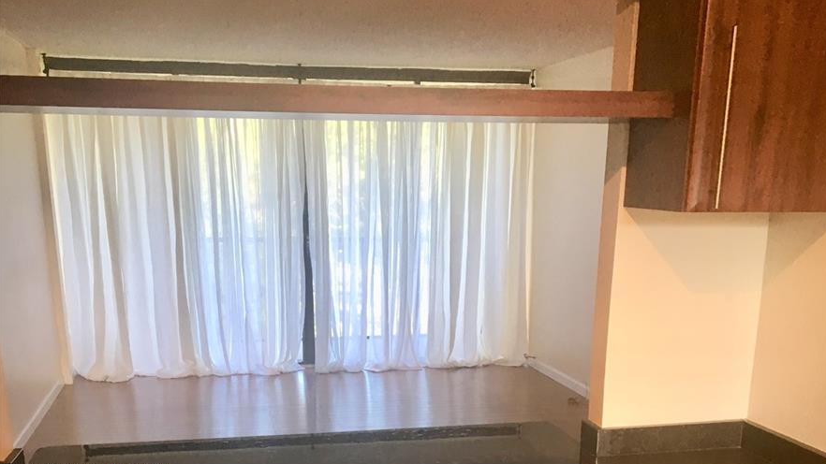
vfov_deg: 26.2
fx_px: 942
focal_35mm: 43
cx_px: 420
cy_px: 471
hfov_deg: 47.4
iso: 32
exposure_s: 1/30
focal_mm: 4.15
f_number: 2.2
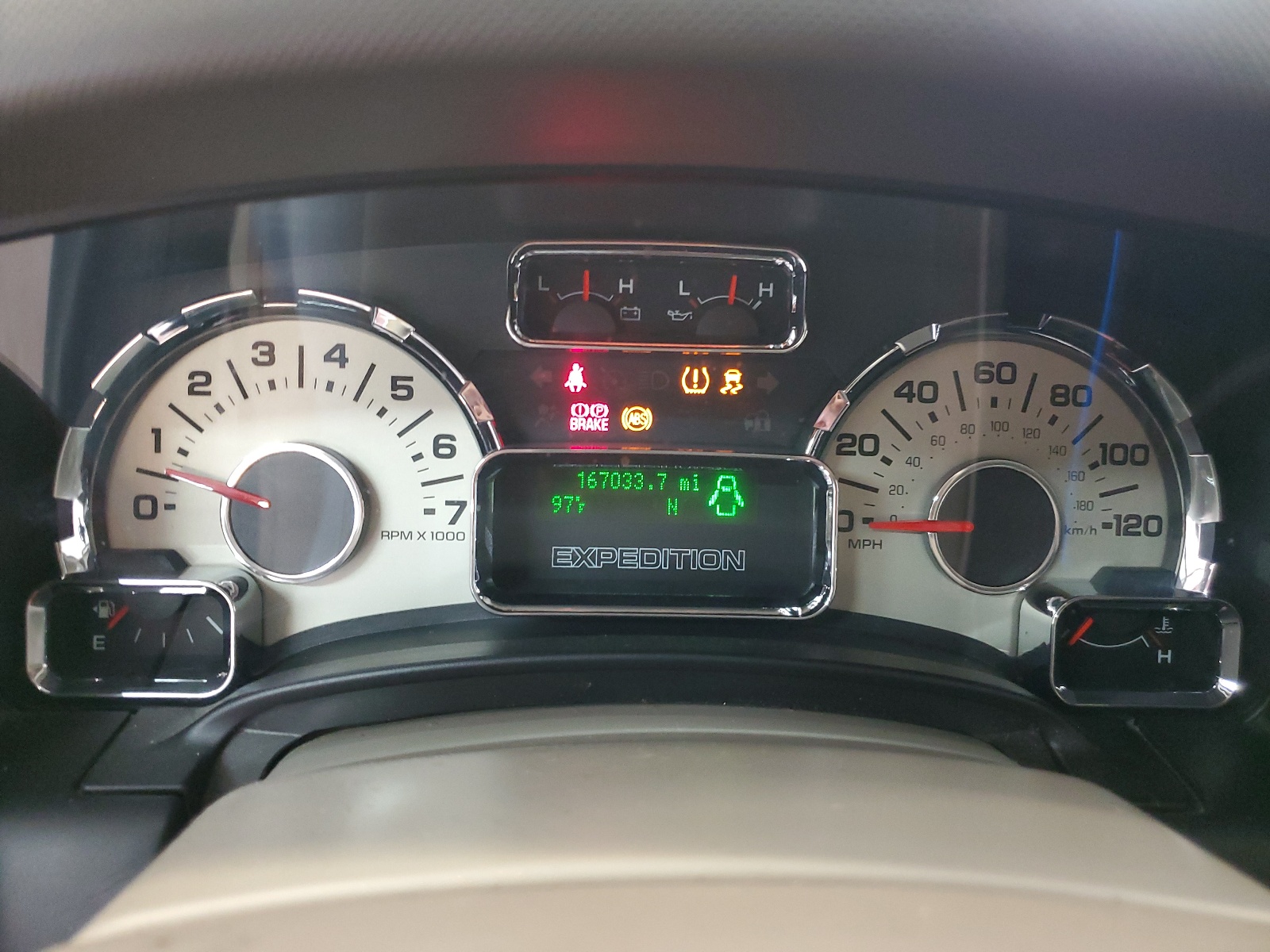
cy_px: 476
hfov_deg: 67.3
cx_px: 635
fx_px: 954
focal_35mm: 26
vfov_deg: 53.1
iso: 296
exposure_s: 1/15
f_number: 1.5
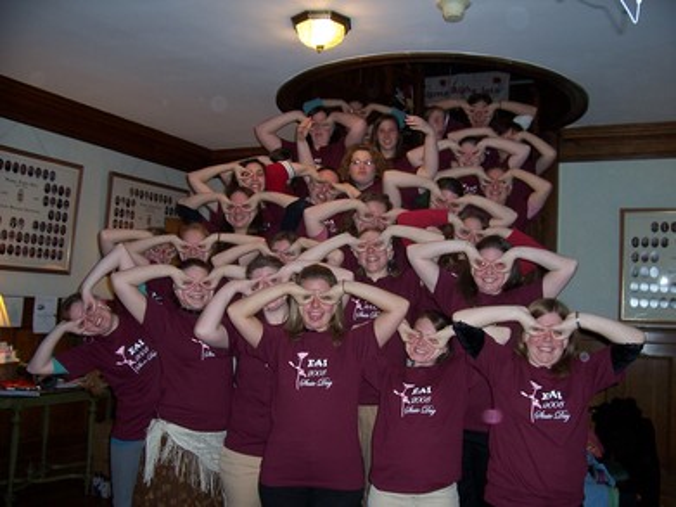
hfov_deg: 54.0
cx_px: 338
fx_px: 664
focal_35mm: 34
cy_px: 254
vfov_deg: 41.8
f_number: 2.7
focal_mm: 5.6
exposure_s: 1/60
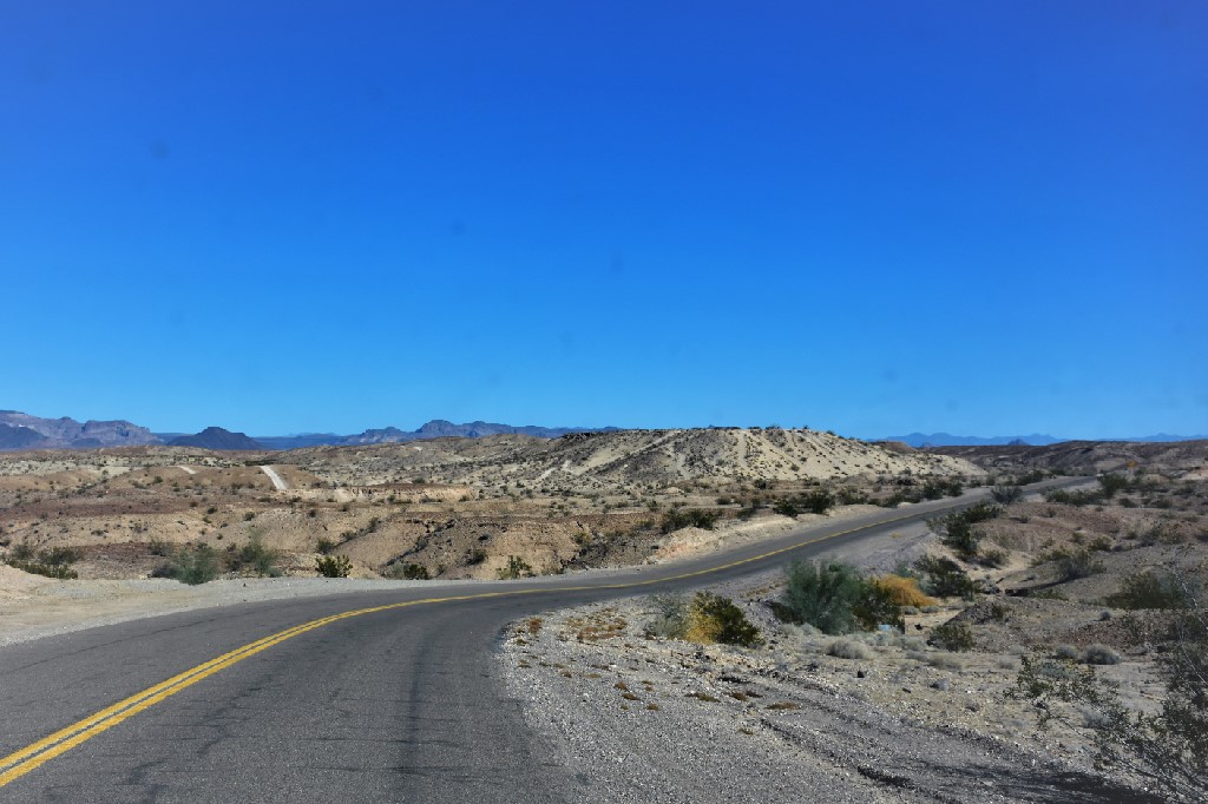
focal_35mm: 40
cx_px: 604
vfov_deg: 33.0
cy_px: 402
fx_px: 1358
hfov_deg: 47.9
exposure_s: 1/1600
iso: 400
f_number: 7.1
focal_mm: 27
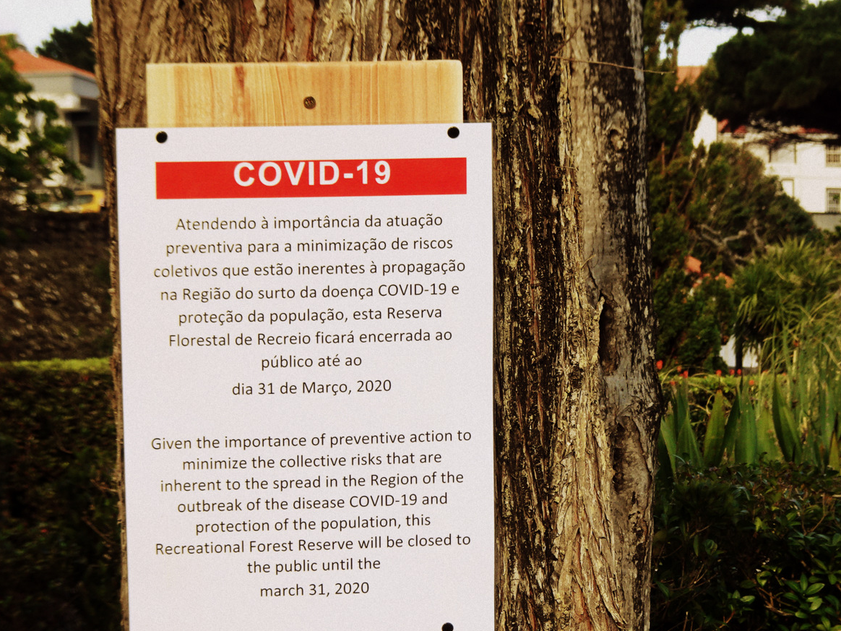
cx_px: 556
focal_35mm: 110
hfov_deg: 17.8
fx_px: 2672
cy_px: 379
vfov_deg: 13.5
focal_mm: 13.69
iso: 80
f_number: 5
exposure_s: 1/160
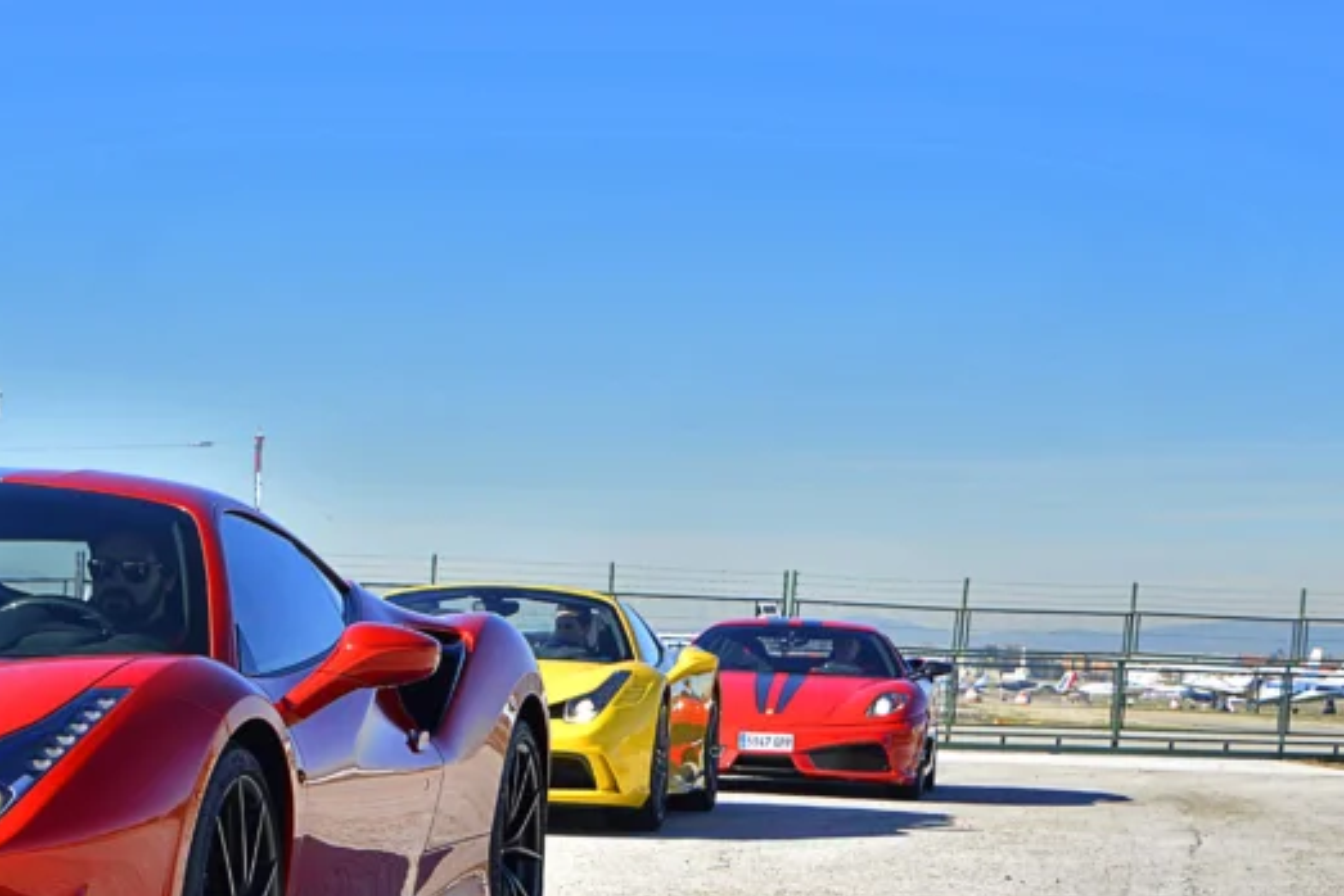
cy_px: 769
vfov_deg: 14.9
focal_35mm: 91
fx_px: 3397
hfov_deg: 21.8
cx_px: 95
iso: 400
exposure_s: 1/1250
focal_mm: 31
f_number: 5
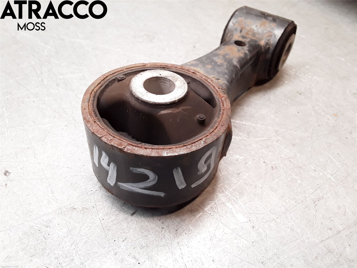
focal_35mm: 28
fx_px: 289
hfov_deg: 63.4
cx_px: 178
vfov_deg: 49.7
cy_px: 134
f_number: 1.9
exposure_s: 1/50
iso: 80
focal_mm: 2.91
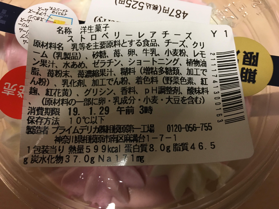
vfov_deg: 48.2
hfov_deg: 61.7
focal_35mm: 29
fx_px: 234
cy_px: 104
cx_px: 140
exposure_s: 1/30
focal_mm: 4.15
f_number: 2.2
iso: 125
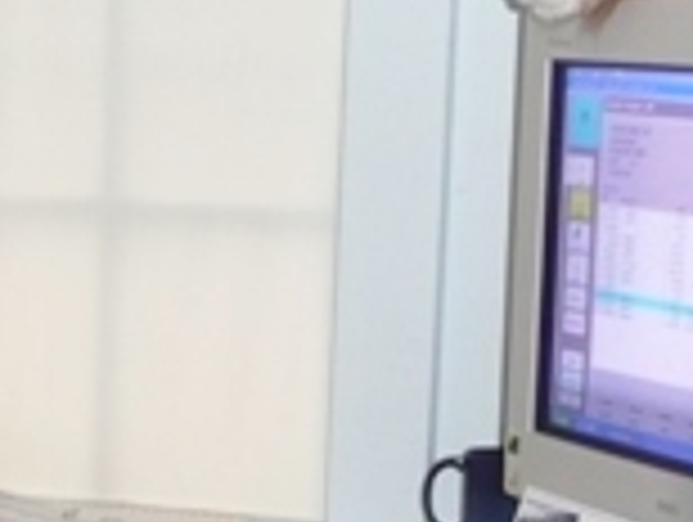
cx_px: -238
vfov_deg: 10.5
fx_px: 2807
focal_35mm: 140
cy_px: 598
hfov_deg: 13.5
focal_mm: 7.3
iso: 250
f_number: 4.1
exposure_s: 1/30
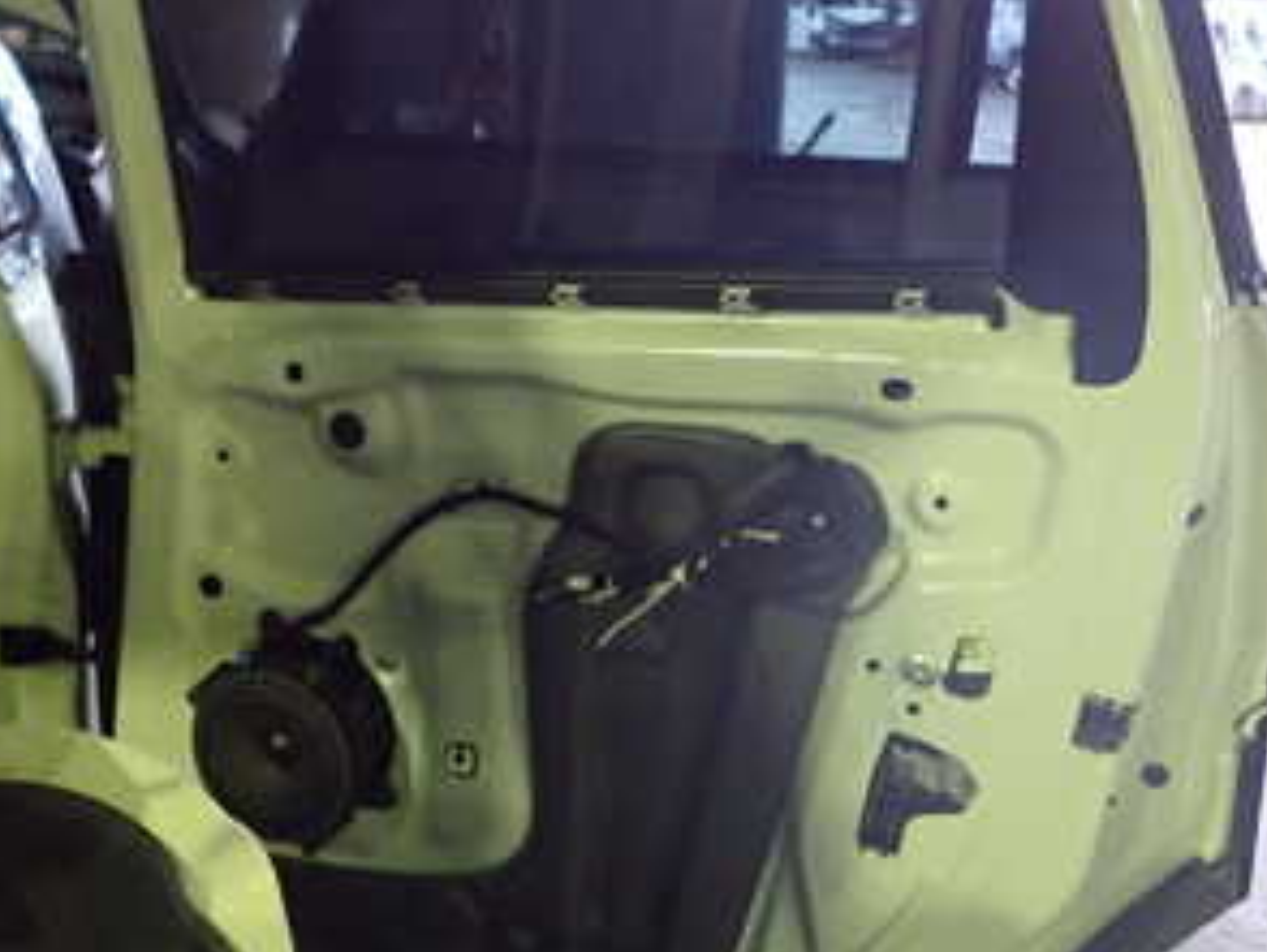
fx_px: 1868
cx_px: 491
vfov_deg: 28.4
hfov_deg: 37.3
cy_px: 310
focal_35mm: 51
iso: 640
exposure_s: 1/30
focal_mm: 4.5
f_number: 2
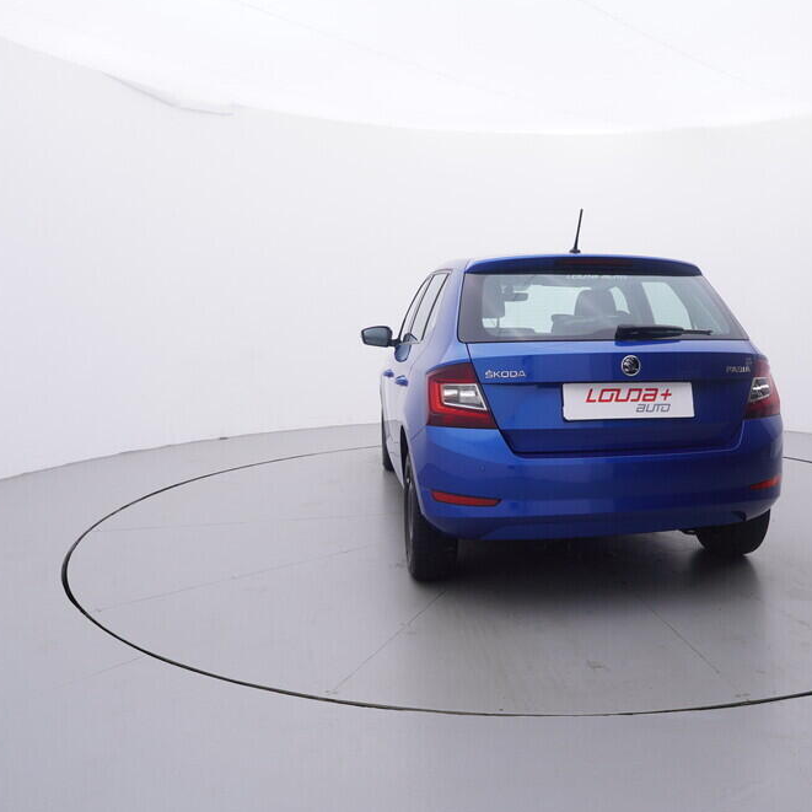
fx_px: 787
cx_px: 534
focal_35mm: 30
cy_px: 402
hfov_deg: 53.6
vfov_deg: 54.6
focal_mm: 15
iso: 200
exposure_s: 1/80
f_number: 5
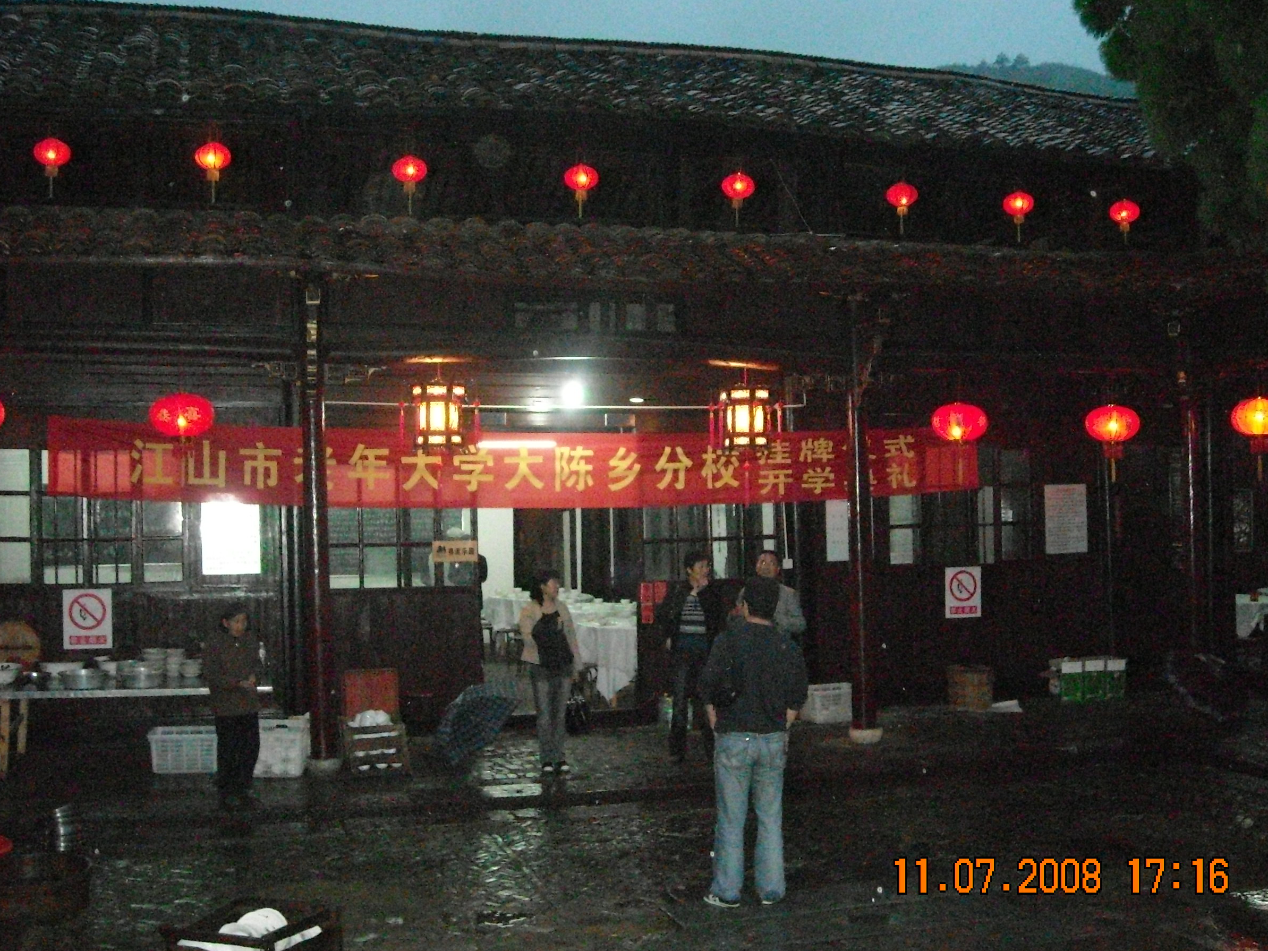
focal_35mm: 38
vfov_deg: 37.7
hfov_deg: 48.9
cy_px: 468
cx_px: 600
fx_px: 1392
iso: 1600
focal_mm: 5.7
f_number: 2.8
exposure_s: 1/60
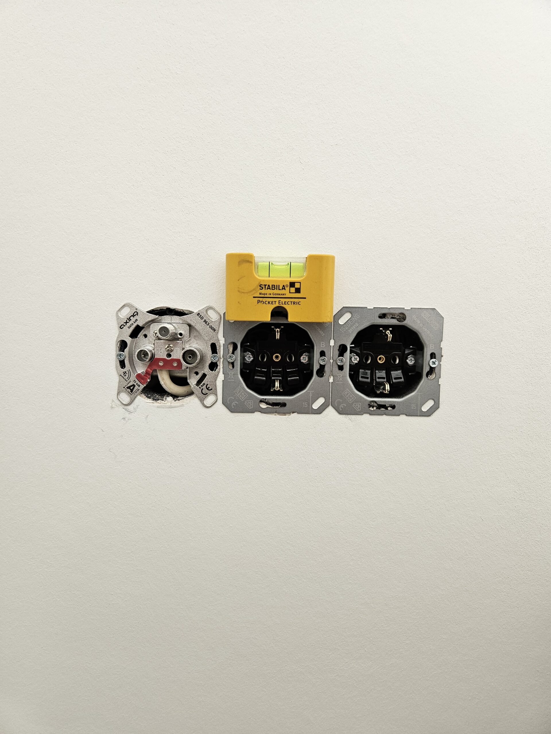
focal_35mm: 23
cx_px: 276
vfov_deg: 73.9
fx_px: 488
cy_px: 367
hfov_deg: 58.9
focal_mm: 5.4
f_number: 1.8
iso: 125
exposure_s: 1/180
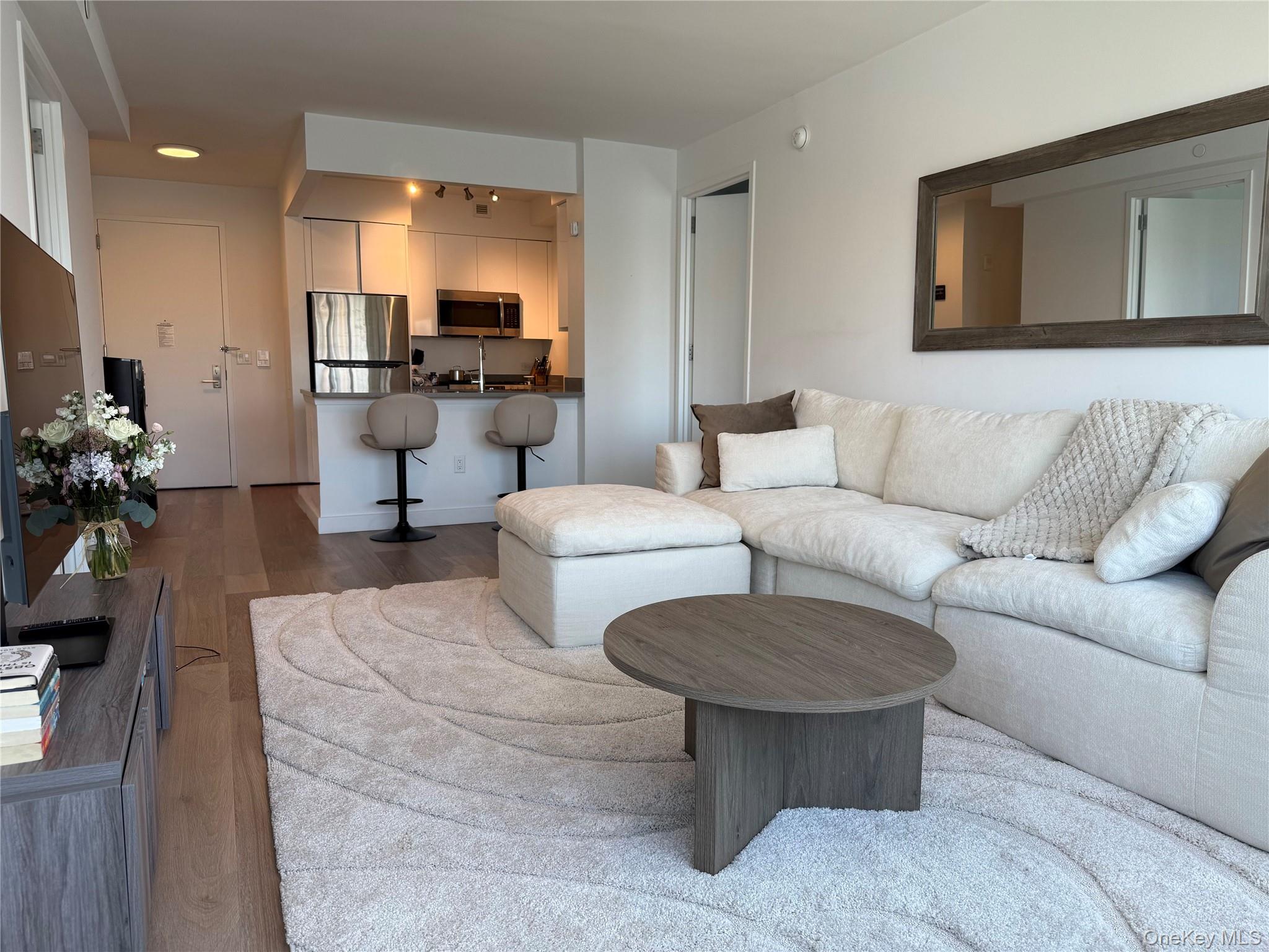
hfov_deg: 71.6
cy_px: 476
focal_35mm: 24
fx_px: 880
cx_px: 634
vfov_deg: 56.8
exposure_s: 1/146
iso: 50
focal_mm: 6.76
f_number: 1.78
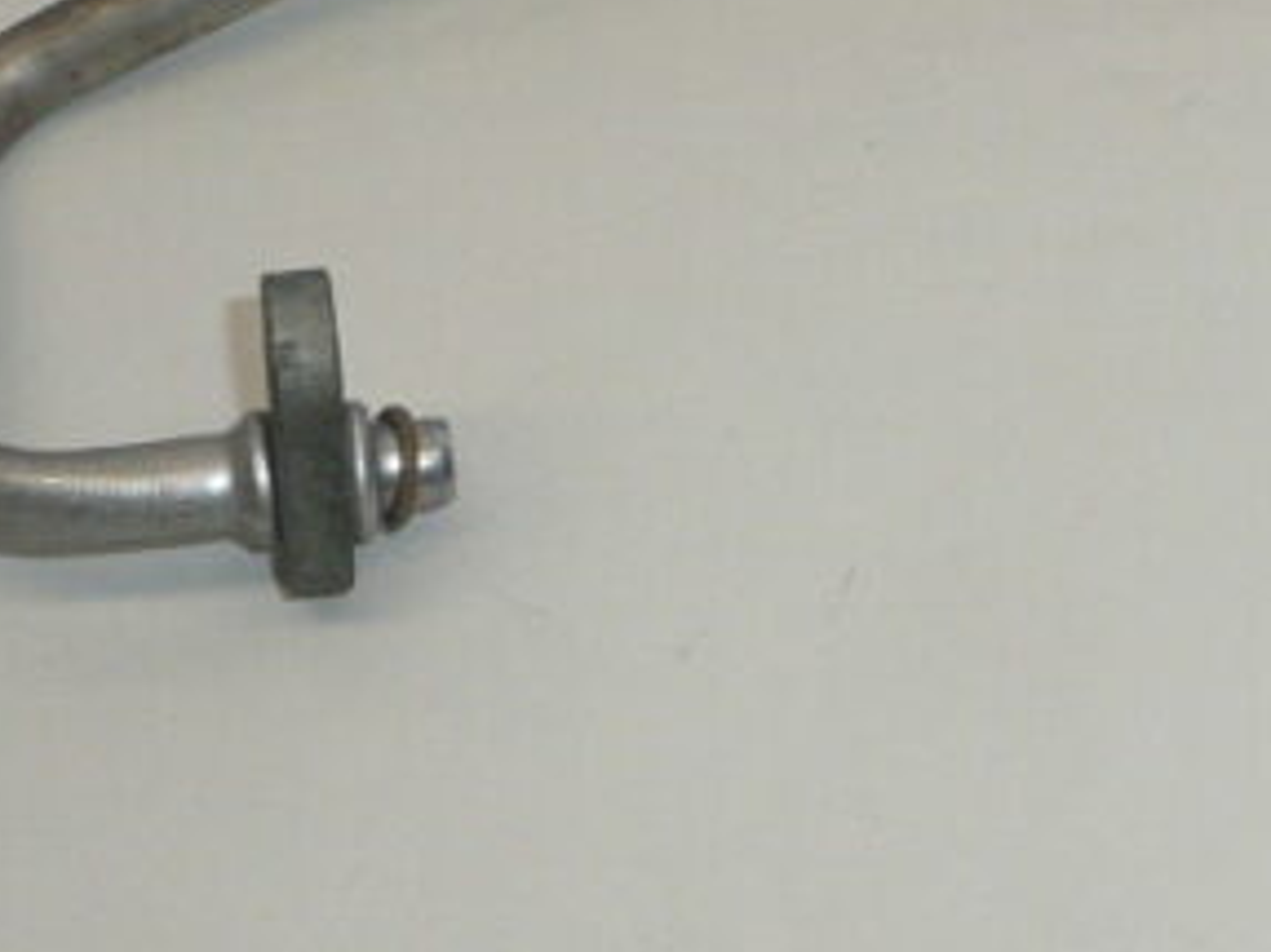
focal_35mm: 100
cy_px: 106
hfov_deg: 18.9
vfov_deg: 14.6
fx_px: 3670
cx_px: 1382
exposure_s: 1/160
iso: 100
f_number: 3.3
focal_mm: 4.6
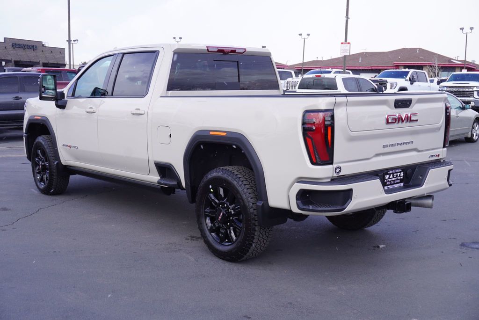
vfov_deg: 30.9
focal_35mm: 44
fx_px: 579
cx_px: 240
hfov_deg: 44.9
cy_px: 160
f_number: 8
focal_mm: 29
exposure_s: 1/100
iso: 100
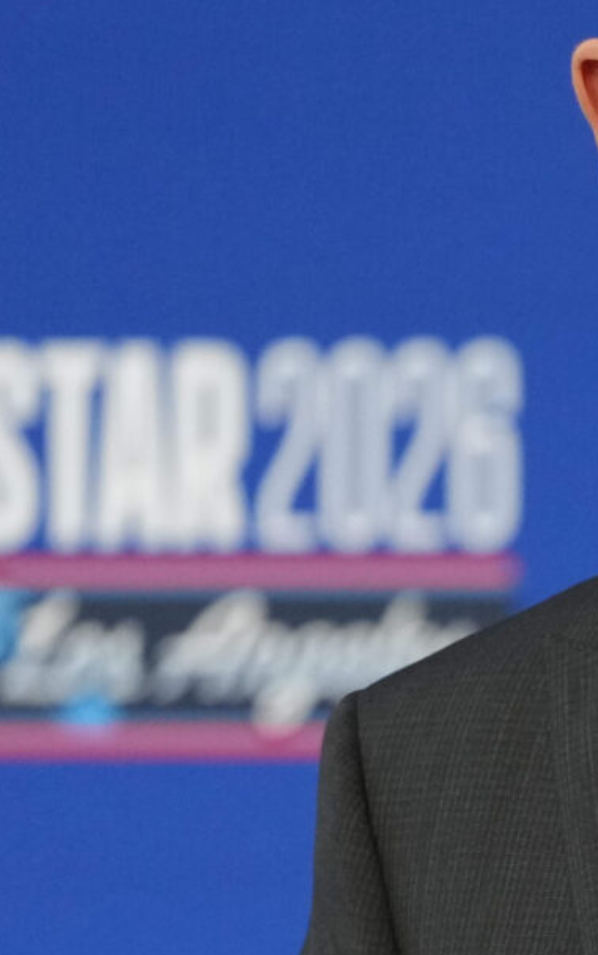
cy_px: 887
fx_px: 33572
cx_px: 1084
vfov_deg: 1.6
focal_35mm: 1289
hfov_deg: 1.0
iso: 2500
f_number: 2.8
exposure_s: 1/400
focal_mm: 300
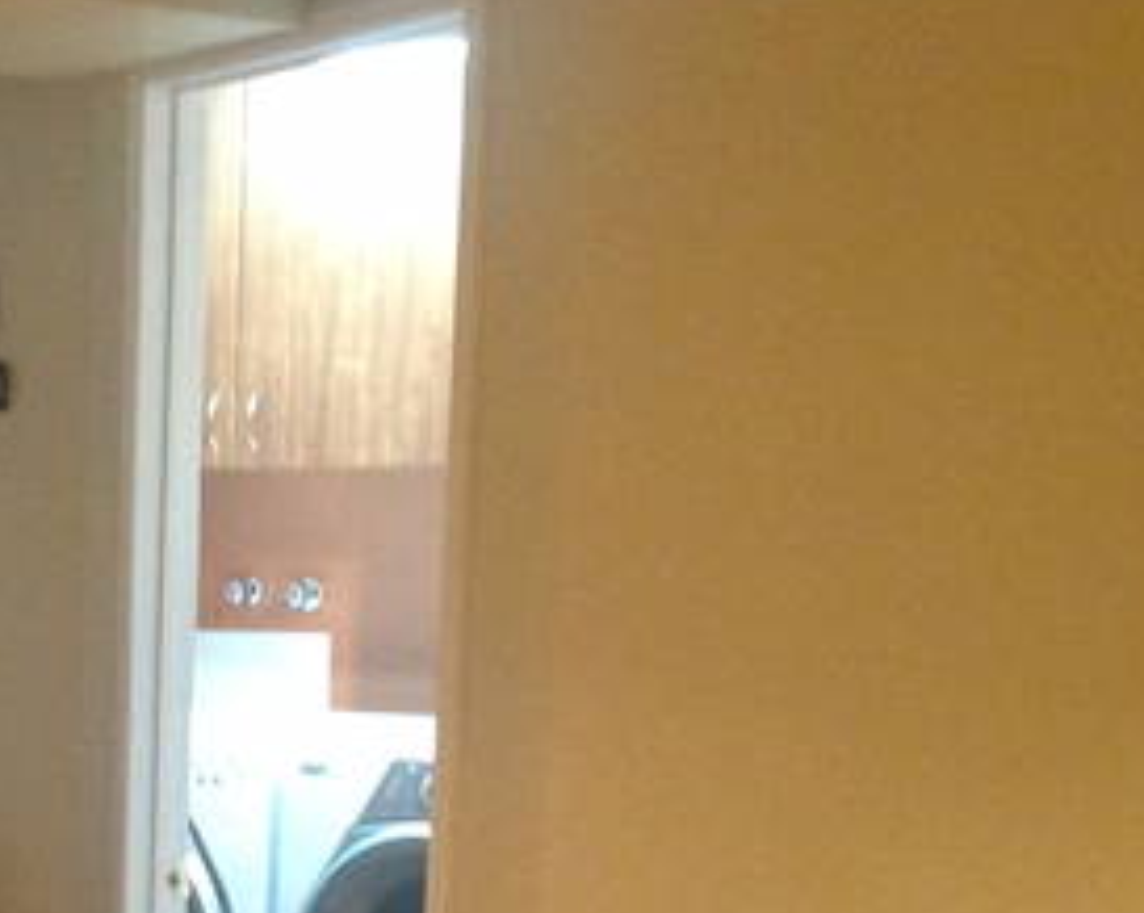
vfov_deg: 15.0
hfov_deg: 18.0
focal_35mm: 99
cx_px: -373
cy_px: 1114
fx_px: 3350
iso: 400
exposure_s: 1/15
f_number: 2.4
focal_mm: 4.28
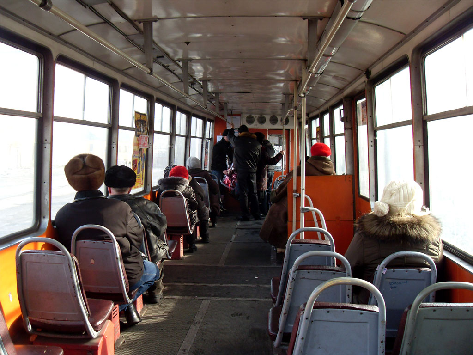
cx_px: 236
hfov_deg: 50.1
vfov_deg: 38.7
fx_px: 506
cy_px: 178
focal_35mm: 37
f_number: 2.8
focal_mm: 6.3
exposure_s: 1/180
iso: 80
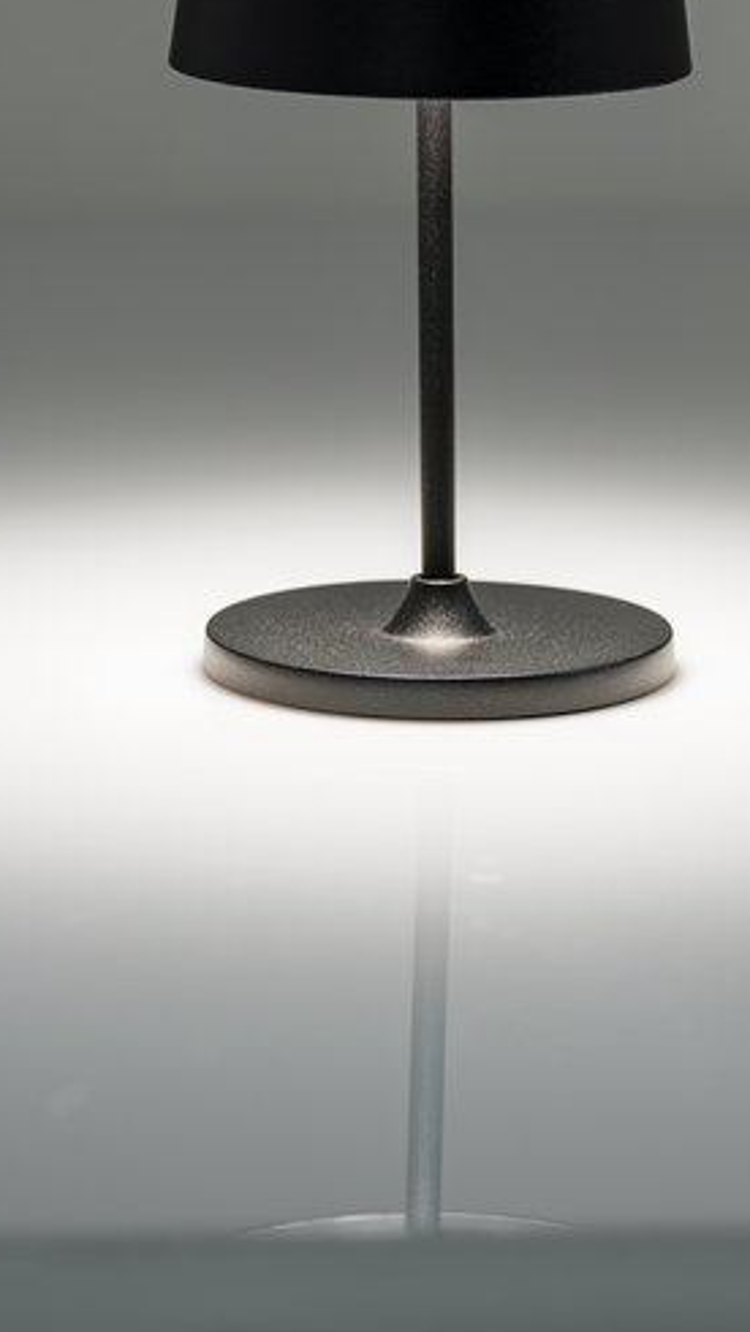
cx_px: 451
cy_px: 296
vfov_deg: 11.6
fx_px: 6534
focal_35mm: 185
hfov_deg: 6.6
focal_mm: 105
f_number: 4.5
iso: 100
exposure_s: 1/4
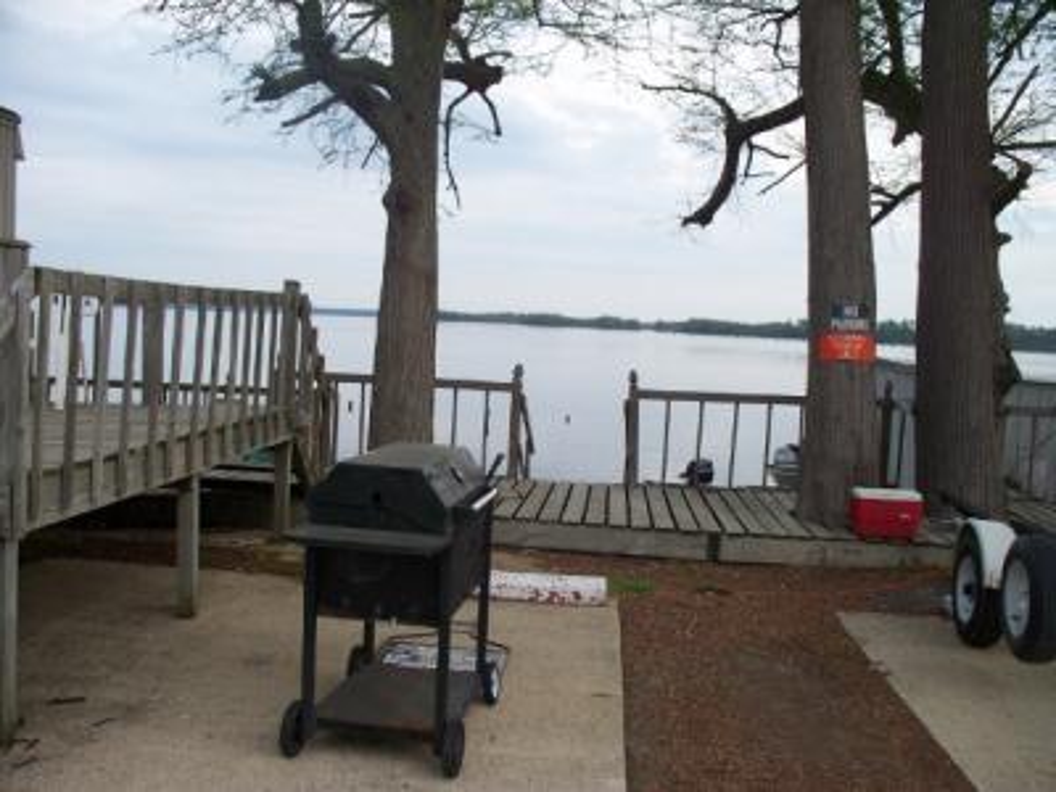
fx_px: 1098
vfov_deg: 39.7
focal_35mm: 36
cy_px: 396
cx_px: 528
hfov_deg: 51.4
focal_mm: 7.54
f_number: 2.8
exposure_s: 1/200
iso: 64
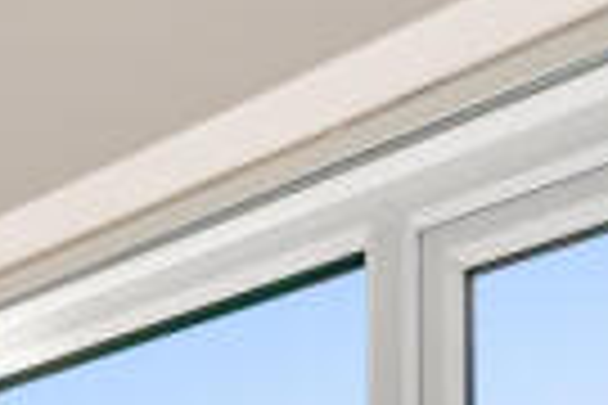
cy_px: 862
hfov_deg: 29.2
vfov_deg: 15.2
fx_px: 1148
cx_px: 455
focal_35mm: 68
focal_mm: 14
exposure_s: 1/4000
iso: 320
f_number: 8
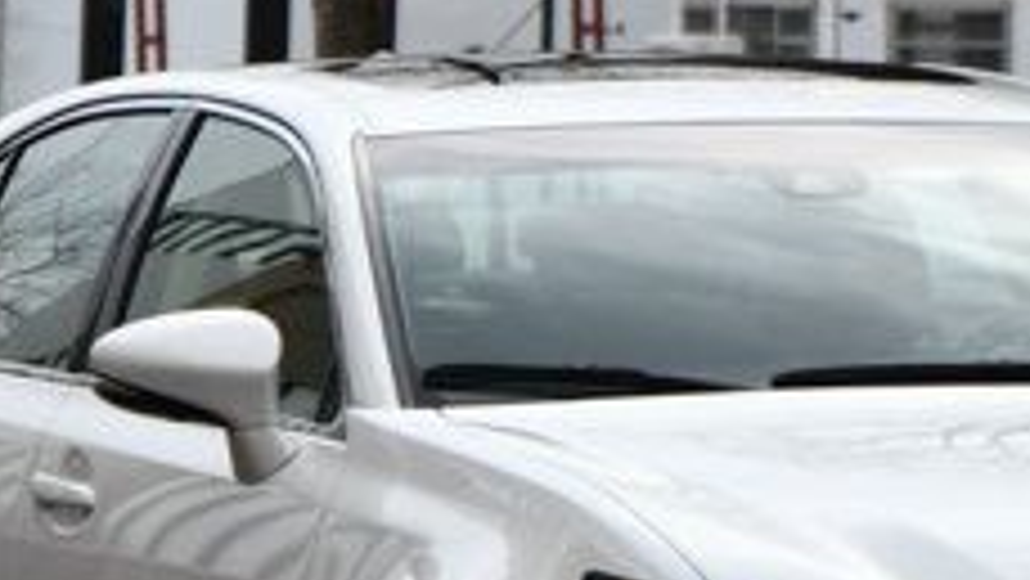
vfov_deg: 2.3
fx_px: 14426
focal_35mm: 528
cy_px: 353
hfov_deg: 4.1
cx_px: 778
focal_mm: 120
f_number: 5.6
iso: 280
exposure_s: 1/250
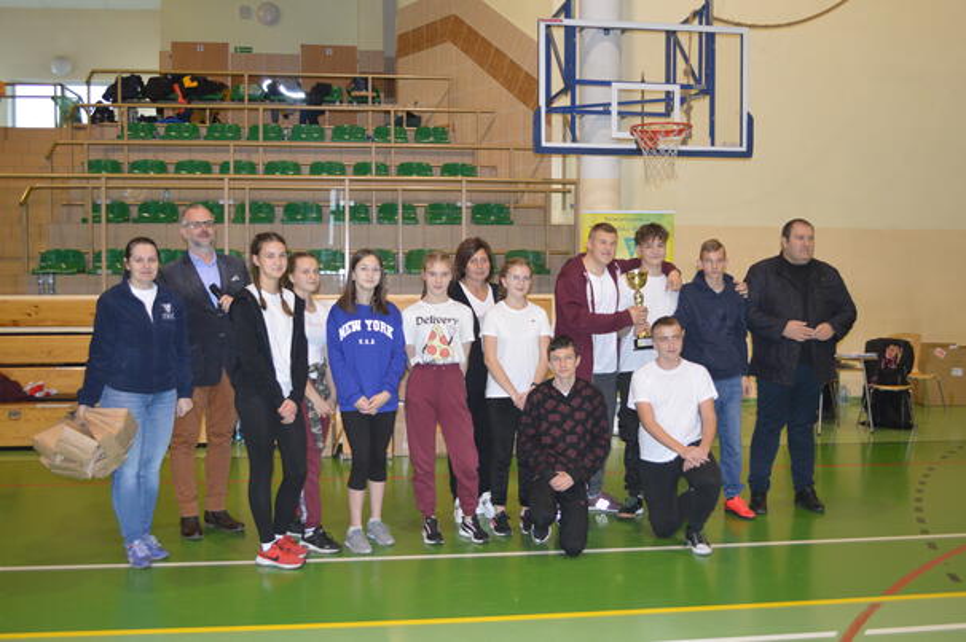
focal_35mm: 36
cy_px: 321
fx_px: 965
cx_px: 483
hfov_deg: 53.2
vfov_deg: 36.8
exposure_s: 1/60
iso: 1000
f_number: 4
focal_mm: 24
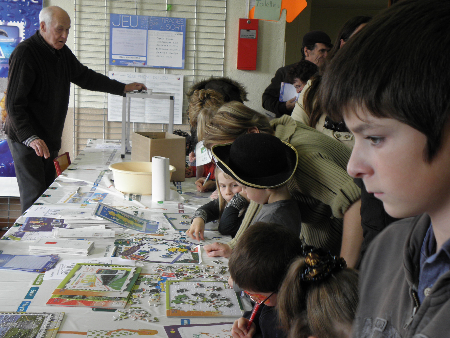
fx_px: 689
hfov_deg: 36.2
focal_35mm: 53
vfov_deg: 27.5
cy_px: 169
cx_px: 225
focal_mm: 9.57
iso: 125
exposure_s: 1/25
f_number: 3.5
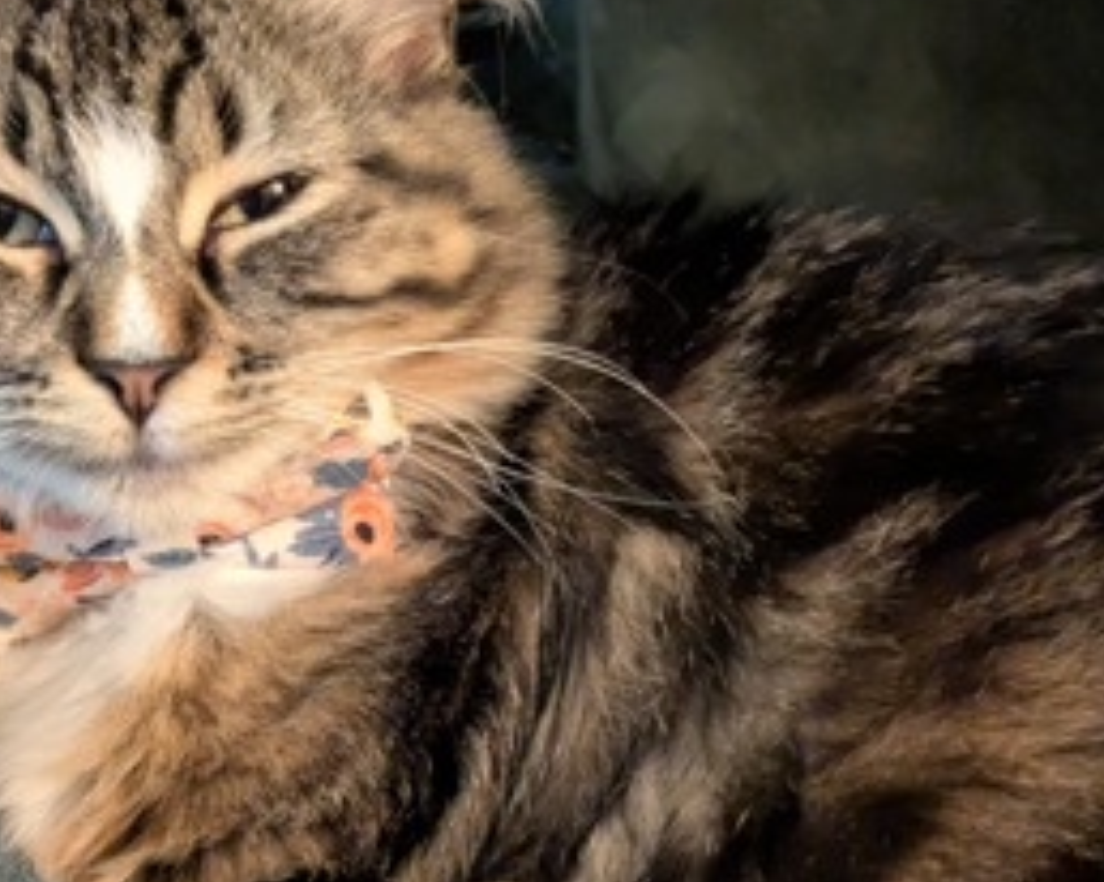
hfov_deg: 34.5
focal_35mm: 53
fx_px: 1730
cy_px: 375
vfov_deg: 28.5
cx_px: 257
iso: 2832
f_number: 1.89
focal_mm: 5.43
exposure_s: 1/15
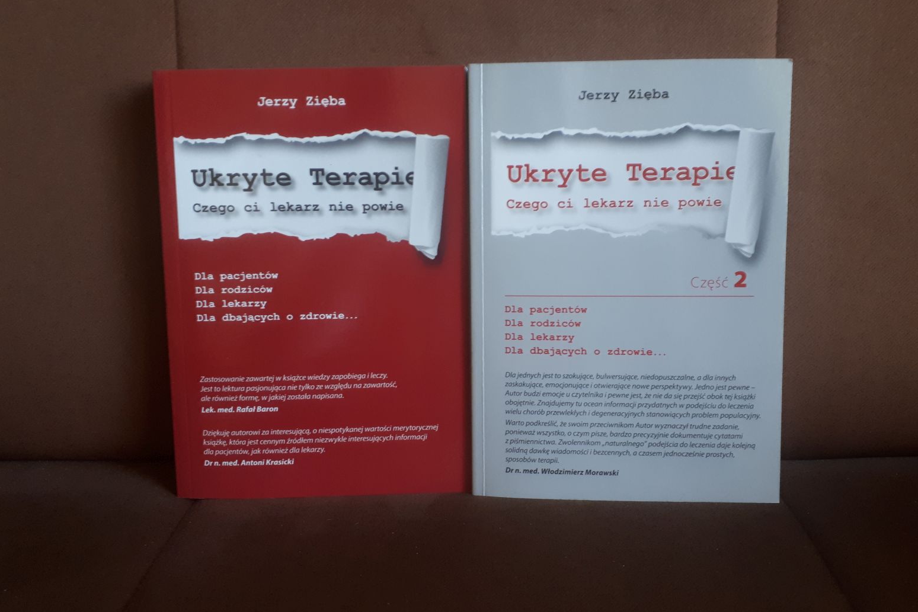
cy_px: 284
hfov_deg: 63.6
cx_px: 473
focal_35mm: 29
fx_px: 740
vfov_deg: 44.9
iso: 160
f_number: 1.9
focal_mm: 3.6
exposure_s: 1/15
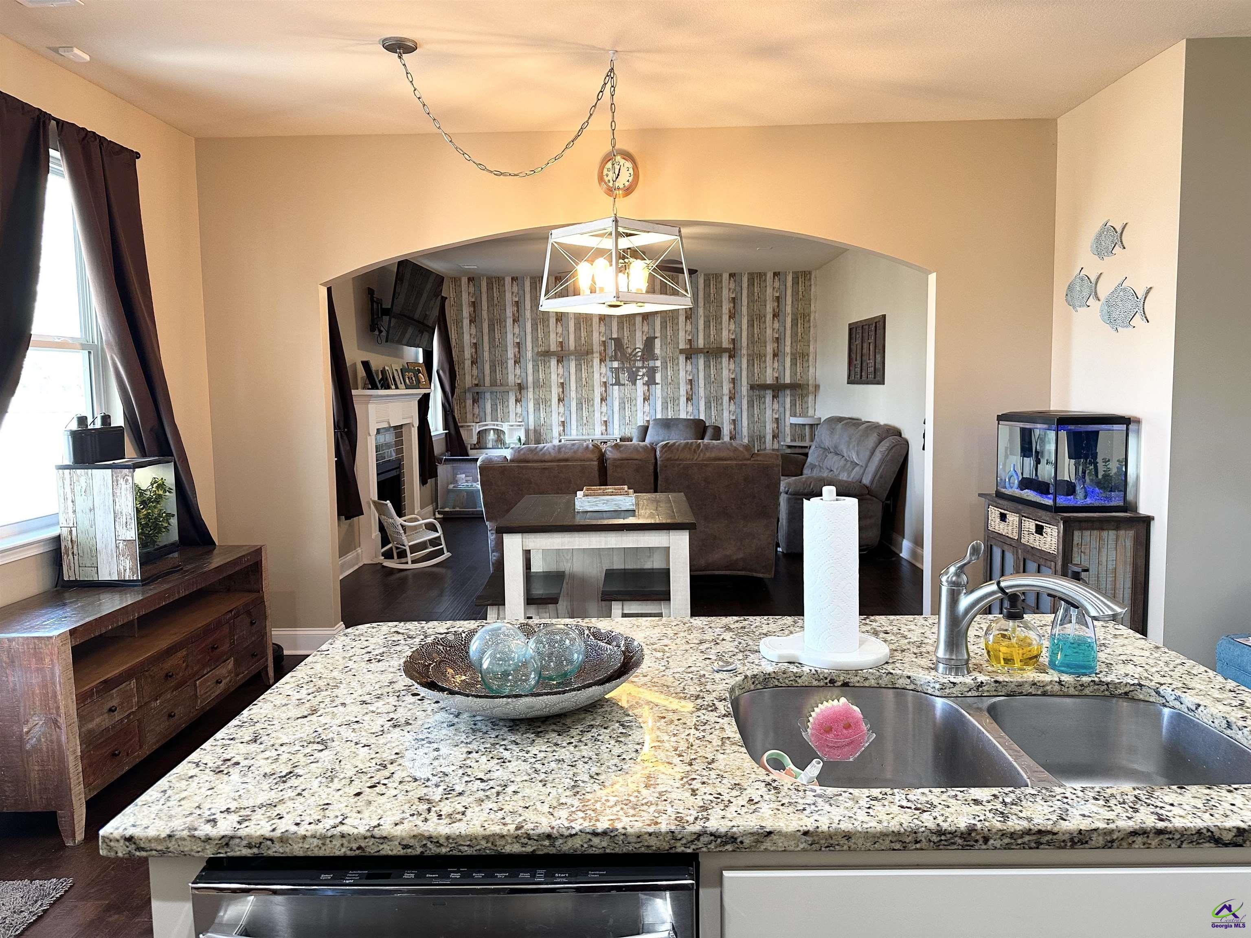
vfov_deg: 56.8
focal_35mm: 24
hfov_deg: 71.6
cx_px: 626
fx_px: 867
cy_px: 469
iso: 200
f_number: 1.78
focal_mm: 6.86
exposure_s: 1/60
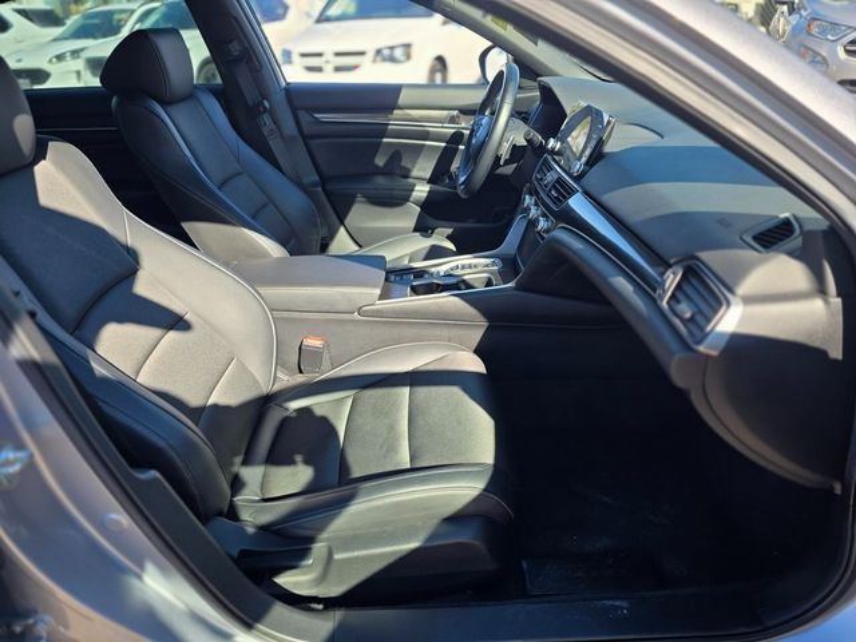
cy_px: 321
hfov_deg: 73.9
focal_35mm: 23
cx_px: 428
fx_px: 569
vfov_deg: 58.9
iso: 80
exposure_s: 1/1235
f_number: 1.7
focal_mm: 6.3
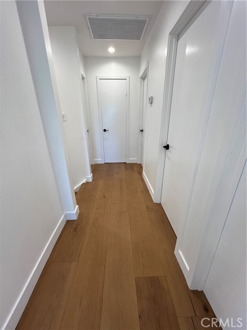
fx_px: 124
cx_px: 124
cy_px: 165
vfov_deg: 106.2
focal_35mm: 13
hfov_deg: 89.9
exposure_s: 1/60
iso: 160
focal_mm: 1.57
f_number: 1.8
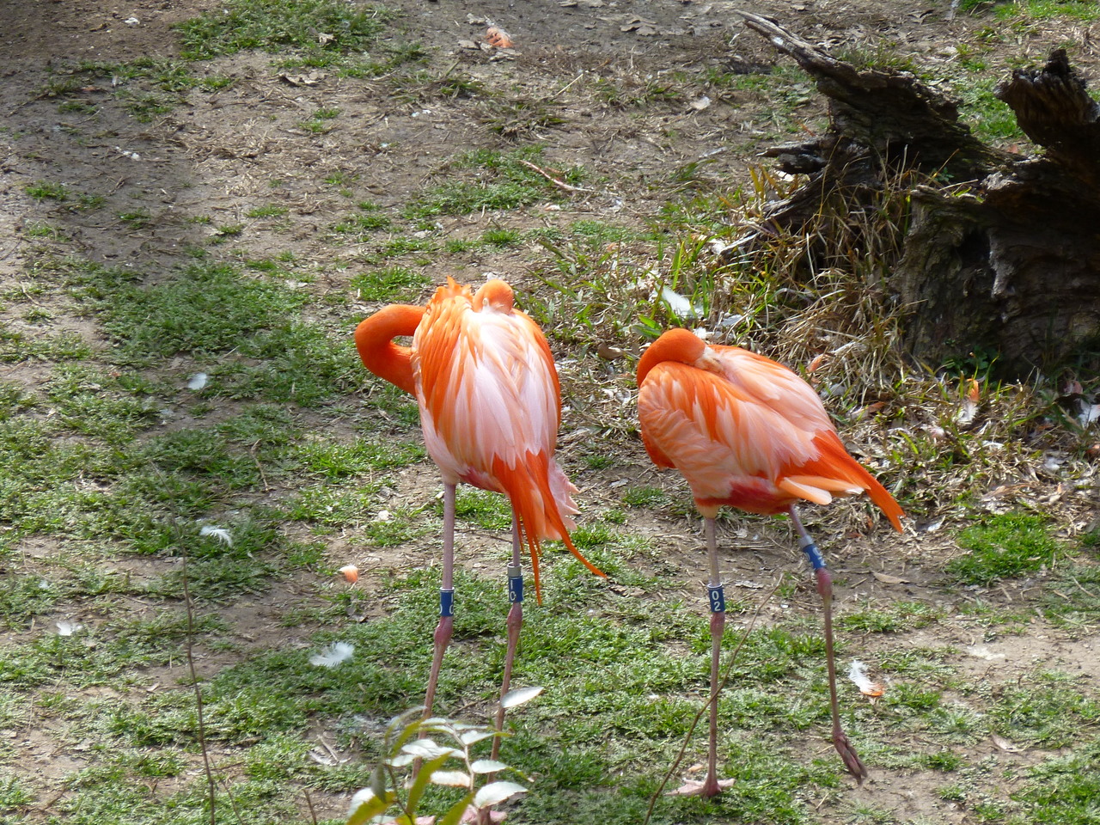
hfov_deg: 7.9
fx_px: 7944
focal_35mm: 250
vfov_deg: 5.9
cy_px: 412
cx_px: 550
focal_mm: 36
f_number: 5.9
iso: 125
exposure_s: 1/125
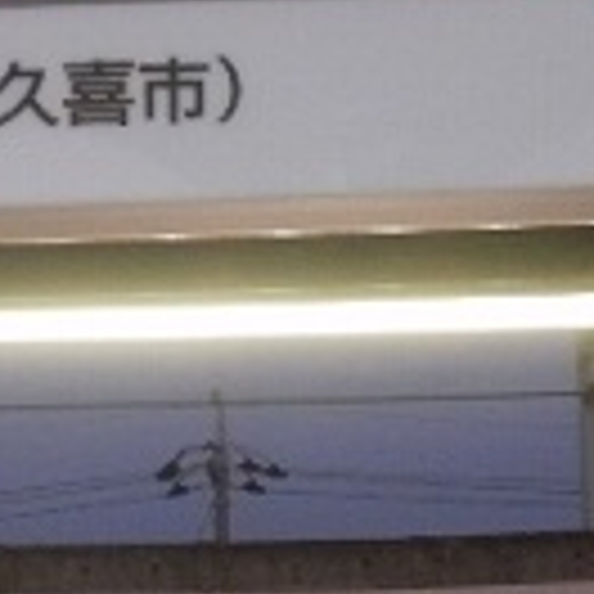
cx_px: 86
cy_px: 209
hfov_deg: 13.3
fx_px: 2524
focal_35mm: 130
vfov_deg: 13.4
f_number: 3.5
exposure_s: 1/30
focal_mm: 6.3
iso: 125
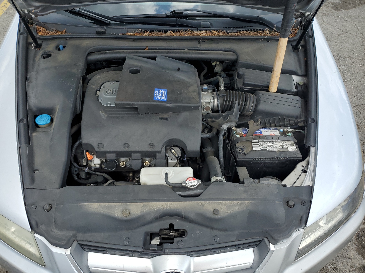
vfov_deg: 53.1
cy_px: 136
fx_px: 274
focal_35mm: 26
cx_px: 182
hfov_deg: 67.3
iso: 50
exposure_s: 1/1250
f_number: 1.5
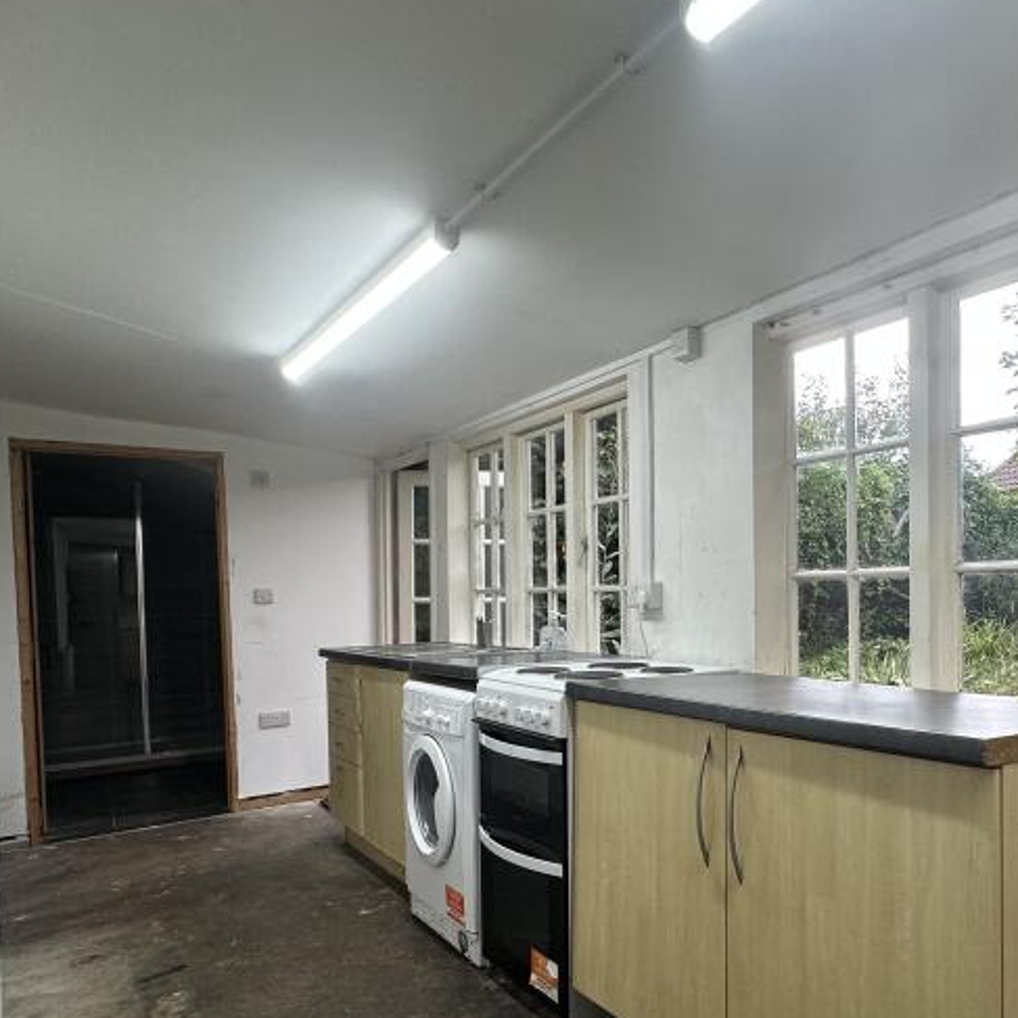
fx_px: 865
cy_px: 608
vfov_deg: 60.5
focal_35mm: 26
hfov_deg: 58.9
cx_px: 713
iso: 80
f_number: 2.2
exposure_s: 1/100
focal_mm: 2.22
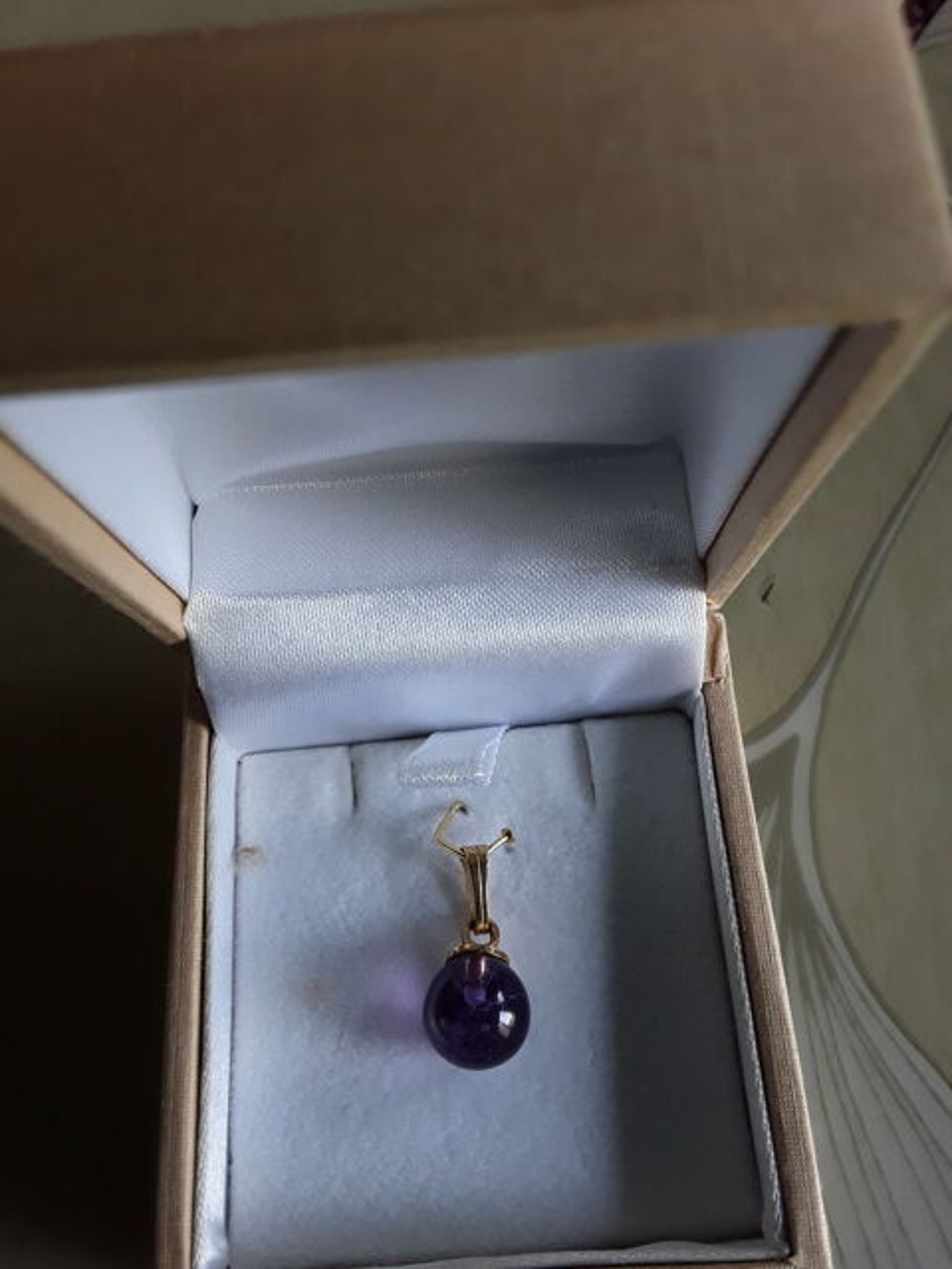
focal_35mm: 27
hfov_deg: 51.4
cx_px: 476
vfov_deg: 65.3
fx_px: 990
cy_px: 634
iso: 50
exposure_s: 1/60
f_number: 1.9
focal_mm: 2.91
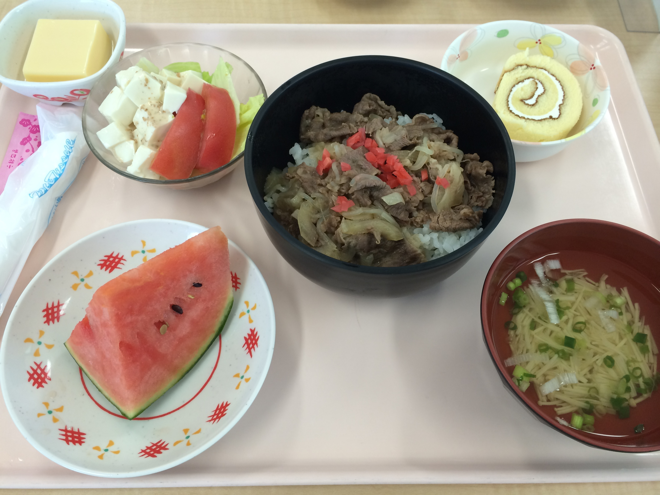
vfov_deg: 46.8
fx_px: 572
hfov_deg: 60.0
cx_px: 330
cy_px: 248
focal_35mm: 30
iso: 40
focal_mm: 4.12
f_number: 2.2
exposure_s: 1/40
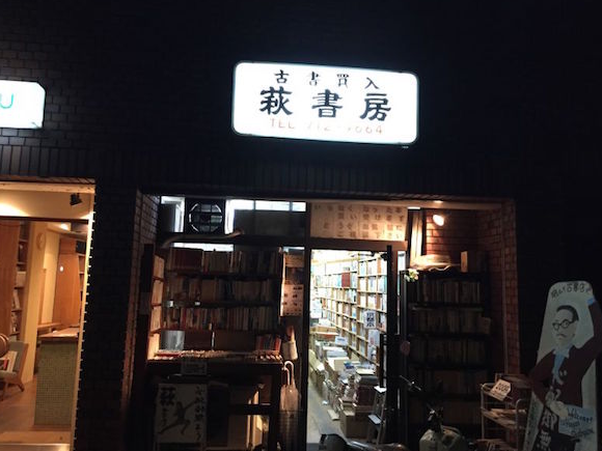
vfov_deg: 46.8
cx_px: 298
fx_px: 522
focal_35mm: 30
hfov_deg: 60.0
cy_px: 219
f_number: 2.2
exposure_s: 1/24
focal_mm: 4.15
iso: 250
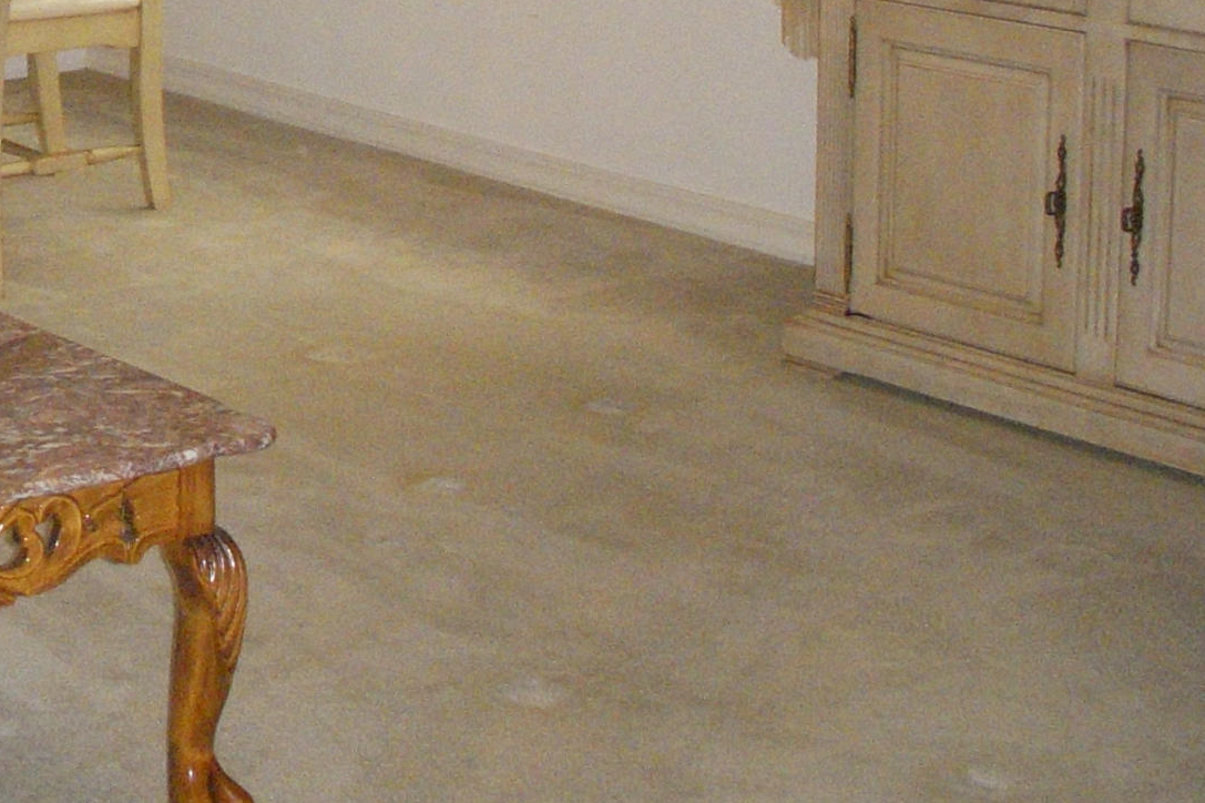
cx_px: -195
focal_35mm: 97
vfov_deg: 13.7
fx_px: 3246
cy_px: -126
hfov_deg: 19.9
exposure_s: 1/200
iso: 640
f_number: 3.3
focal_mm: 6.3
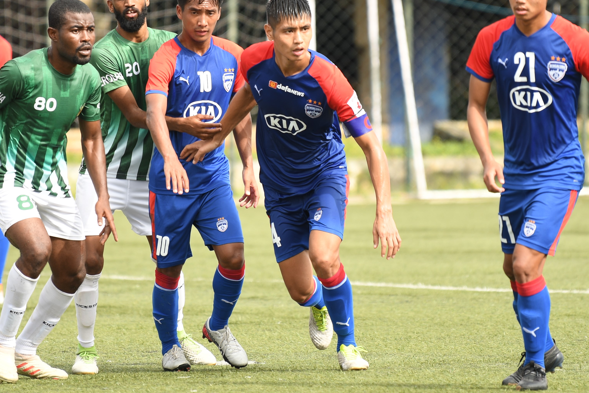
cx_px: 192
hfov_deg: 4.5
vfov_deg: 3.0
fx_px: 7428
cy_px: 174
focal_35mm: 454
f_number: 2.8
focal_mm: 200
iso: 100
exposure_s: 1/800
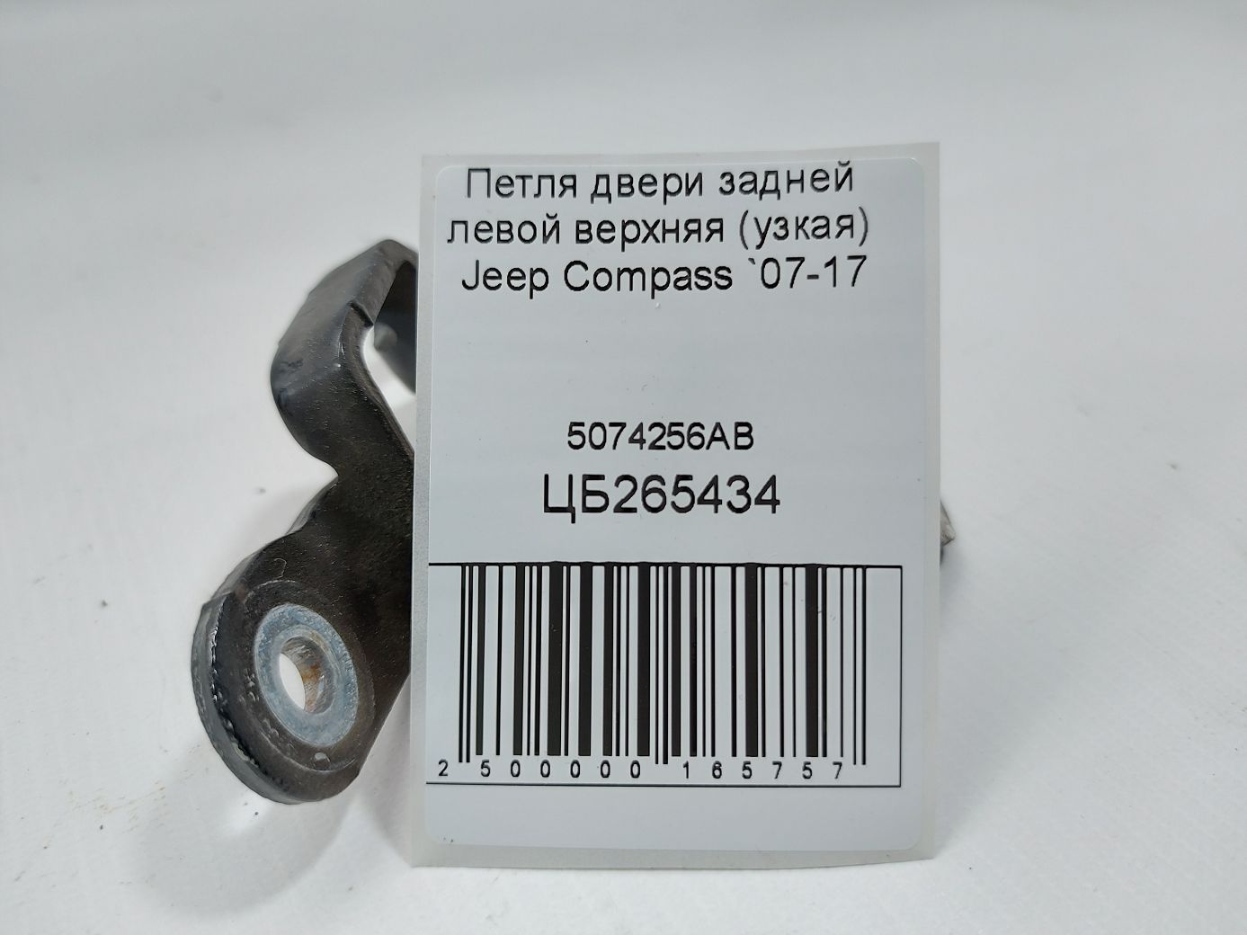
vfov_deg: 56.8
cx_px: 624
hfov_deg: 71.6
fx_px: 864
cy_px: 468
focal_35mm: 24
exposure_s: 1/50
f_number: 1.8
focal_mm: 5.23
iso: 50
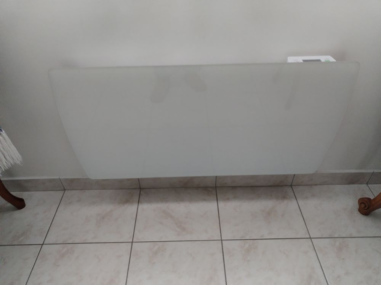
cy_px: 142
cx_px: 190
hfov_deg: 61.7
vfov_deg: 48.2
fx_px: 319
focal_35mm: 29
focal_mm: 4.75
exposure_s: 1/25
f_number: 1.8
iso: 997
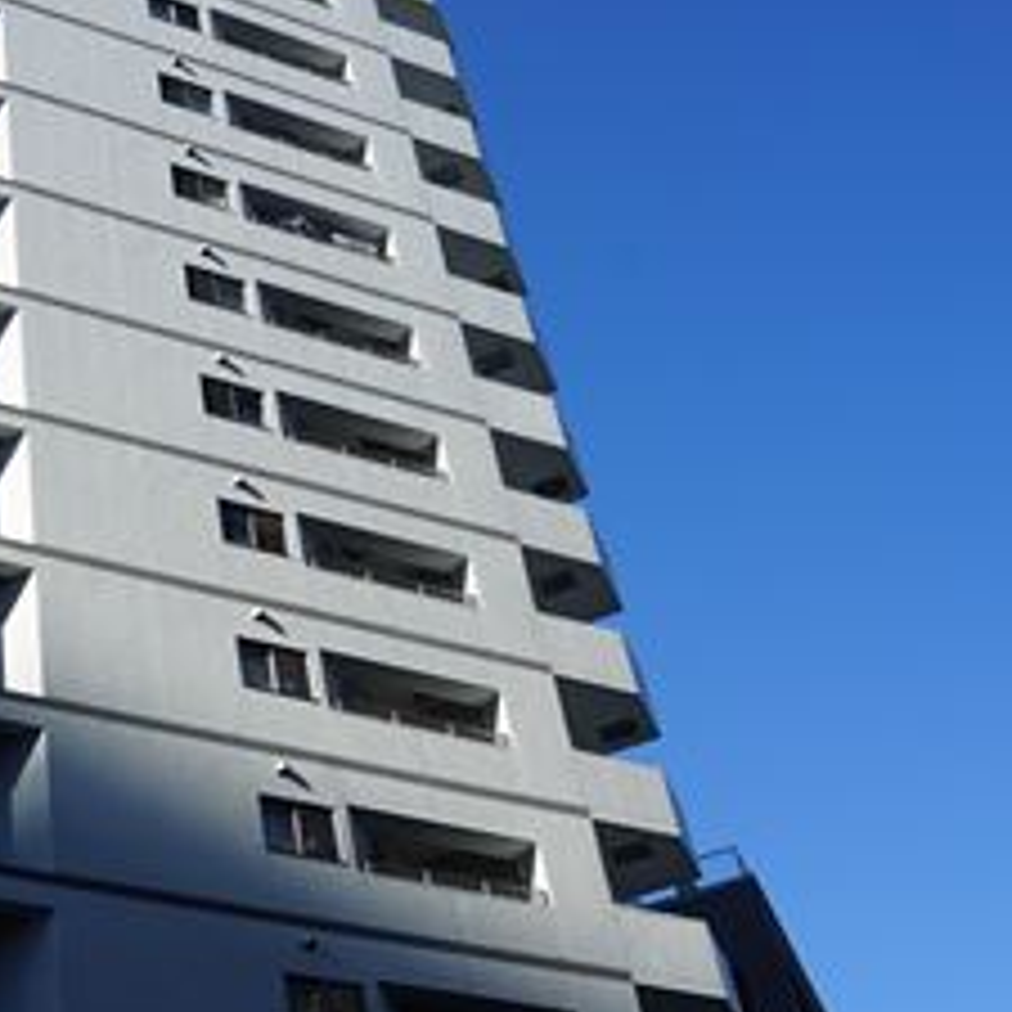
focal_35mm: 58
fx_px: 1918
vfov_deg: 29.3
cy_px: 699
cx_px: 18
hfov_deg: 27.9
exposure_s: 1/125
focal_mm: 16
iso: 100
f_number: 11
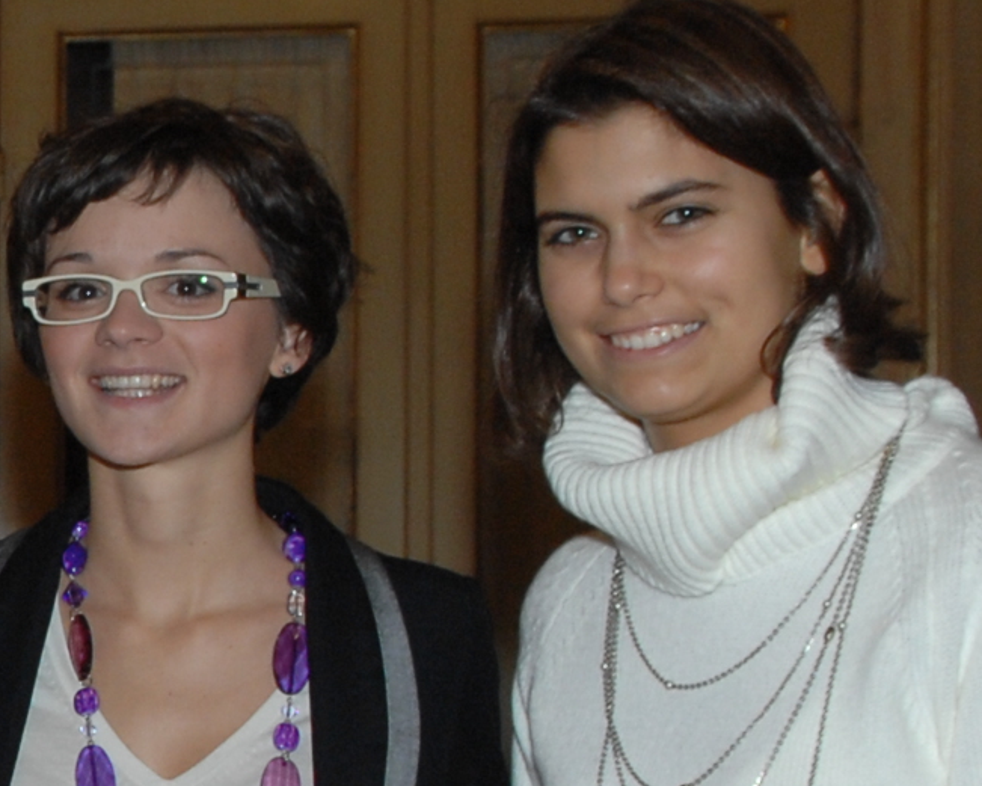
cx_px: -806
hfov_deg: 12.6
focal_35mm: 139
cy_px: 825
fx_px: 4040
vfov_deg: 11.0
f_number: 5.3
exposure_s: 1/60
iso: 320
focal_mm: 20
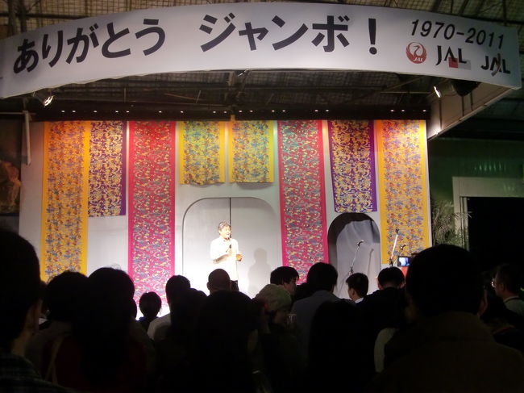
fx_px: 696
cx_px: 262
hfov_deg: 41.3
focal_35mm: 46
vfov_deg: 31.5
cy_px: 196
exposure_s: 1/50
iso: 400
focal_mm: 8.2
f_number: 3.3
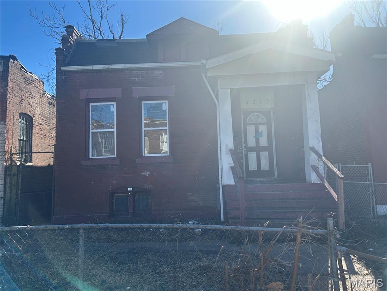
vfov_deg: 53.1
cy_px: 146
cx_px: 194
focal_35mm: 26
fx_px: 291
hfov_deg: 67.3
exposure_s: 1/2994
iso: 50
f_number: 1.5
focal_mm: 5.7
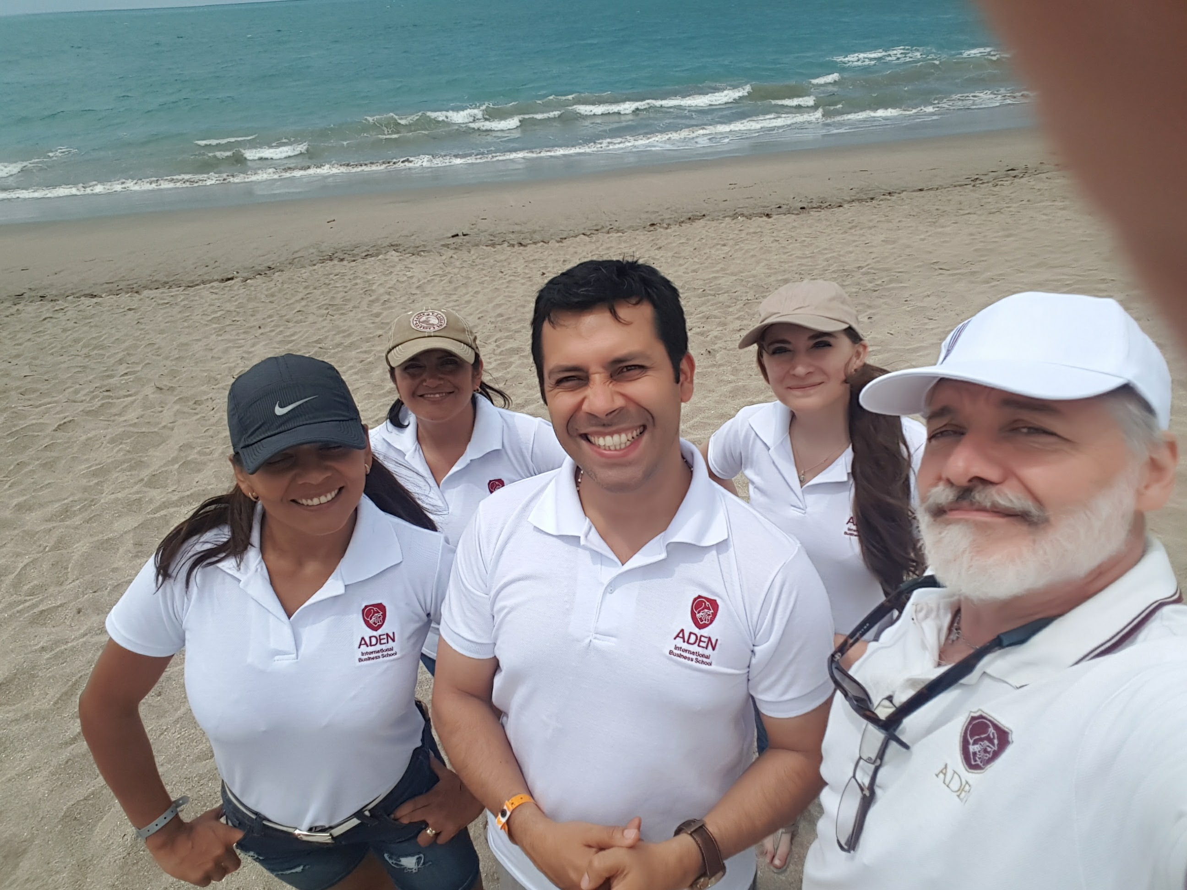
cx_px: 594
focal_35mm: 21
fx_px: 720
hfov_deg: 79.0
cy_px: 445
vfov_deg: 63.4
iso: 50
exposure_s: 1/2760
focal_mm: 2.1
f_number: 1.7
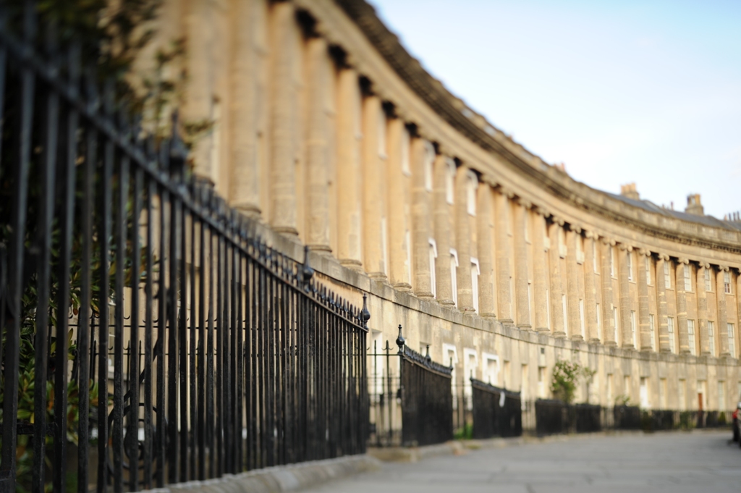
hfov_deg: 43.6
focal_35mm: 45
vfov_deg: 29.8
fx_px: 925
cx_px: 370
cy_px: 246
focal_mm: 45
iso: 200
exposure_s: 1/320
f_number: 2.8
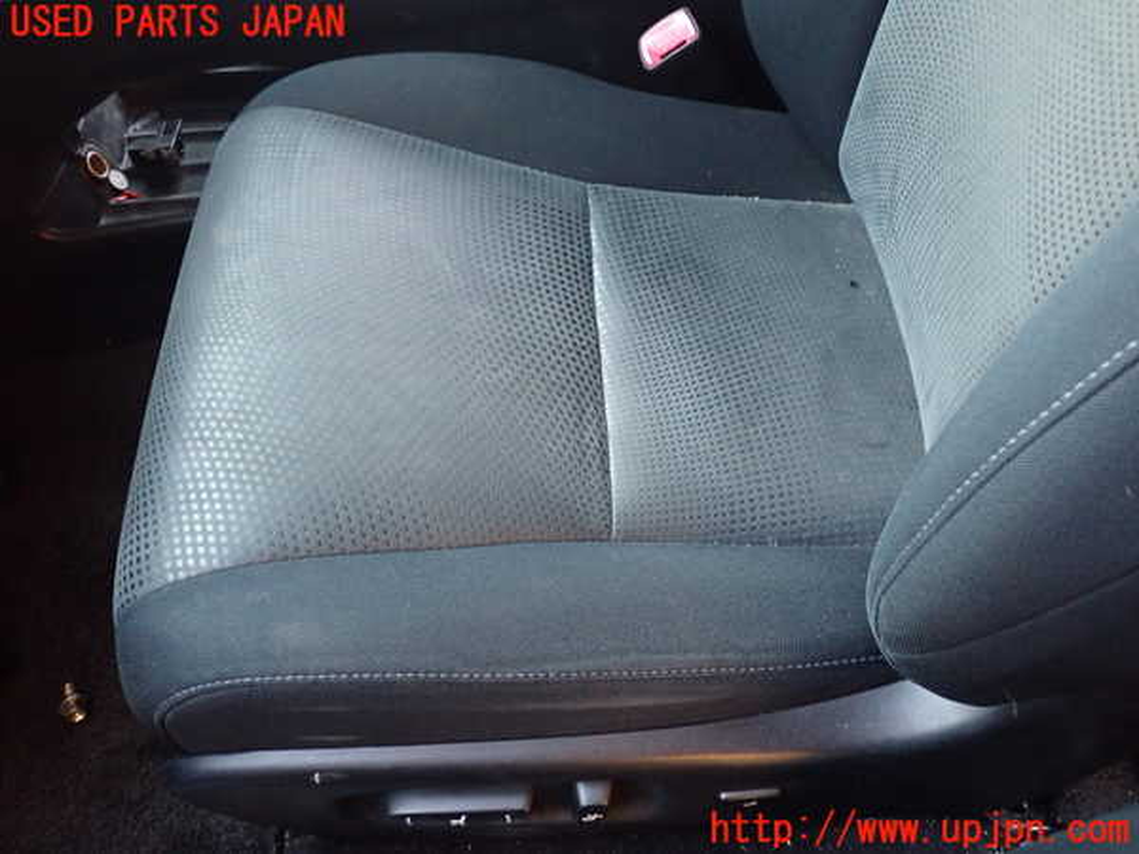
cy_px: 427
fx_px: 987
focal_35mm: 30
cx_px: 570
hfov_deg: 60.0
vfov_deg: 46.8
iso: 640
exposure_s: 1/30
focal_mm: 5.4
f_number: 2.3
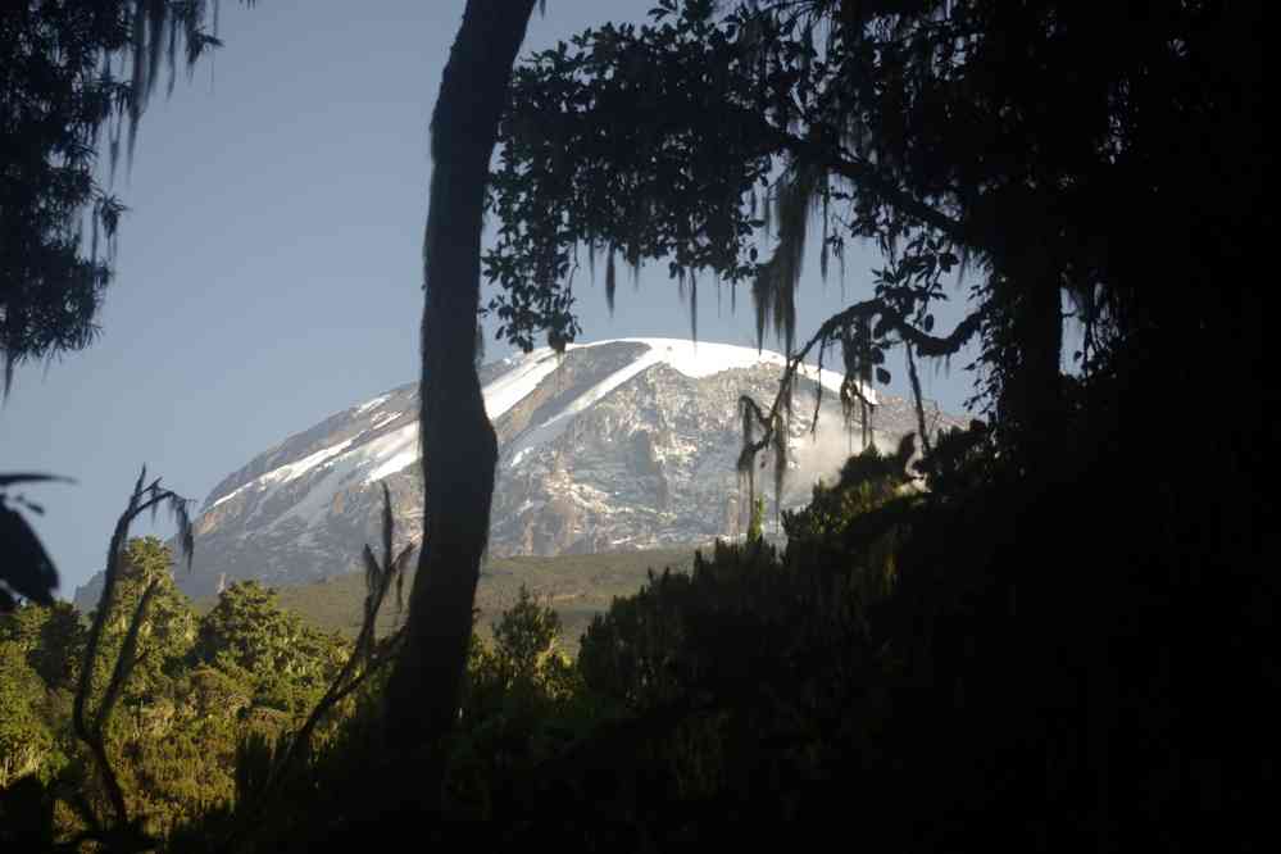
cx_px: 640
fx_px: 2935
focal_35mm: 82
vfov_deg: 16.6
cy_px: 427
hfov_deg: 24.6
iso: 100
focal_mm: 55
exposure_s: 1/125
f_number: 8
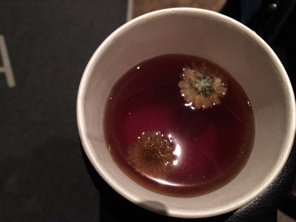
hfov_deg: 61.7
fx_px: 248
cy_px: 111
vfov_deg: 48.2
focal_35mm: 29
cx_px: 148
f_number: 2.2
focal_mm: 4.15
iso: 320
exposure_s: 1/15
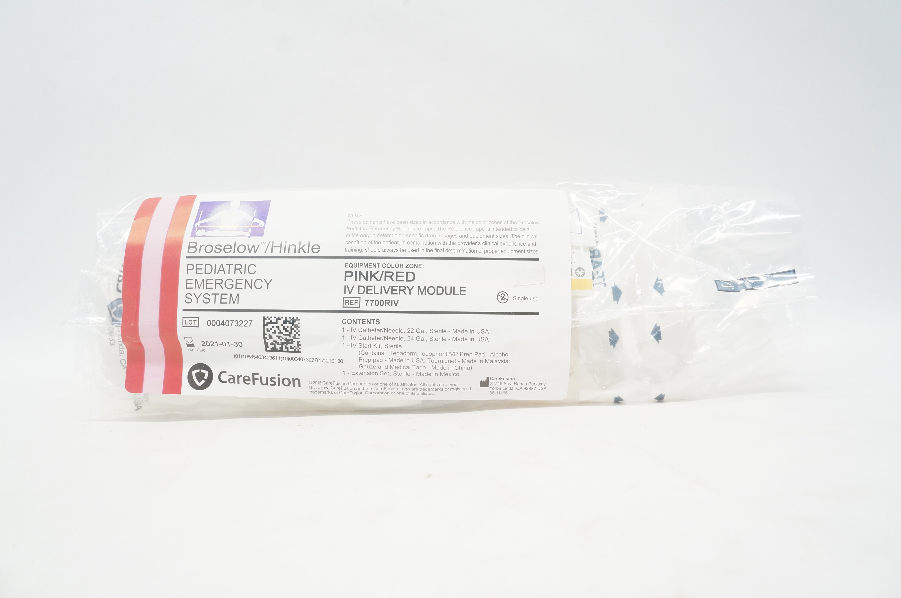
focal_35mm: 27
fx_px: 675
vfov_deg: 47.8
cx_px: 450
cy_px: 299
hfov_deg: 67.4
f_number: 8
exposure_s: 1/40
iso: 800
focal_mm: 18
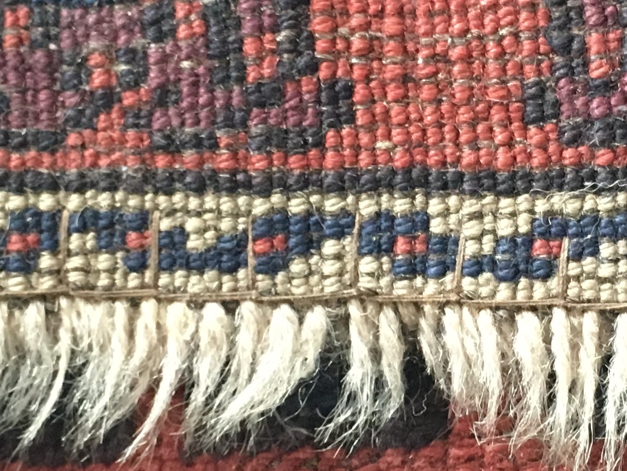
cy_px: 239
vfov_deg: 14.5
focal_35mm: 102
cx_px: 479
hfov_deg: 19.1
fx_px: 1848
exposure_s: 1/20
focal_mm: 4.15
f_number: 2.2
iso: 200
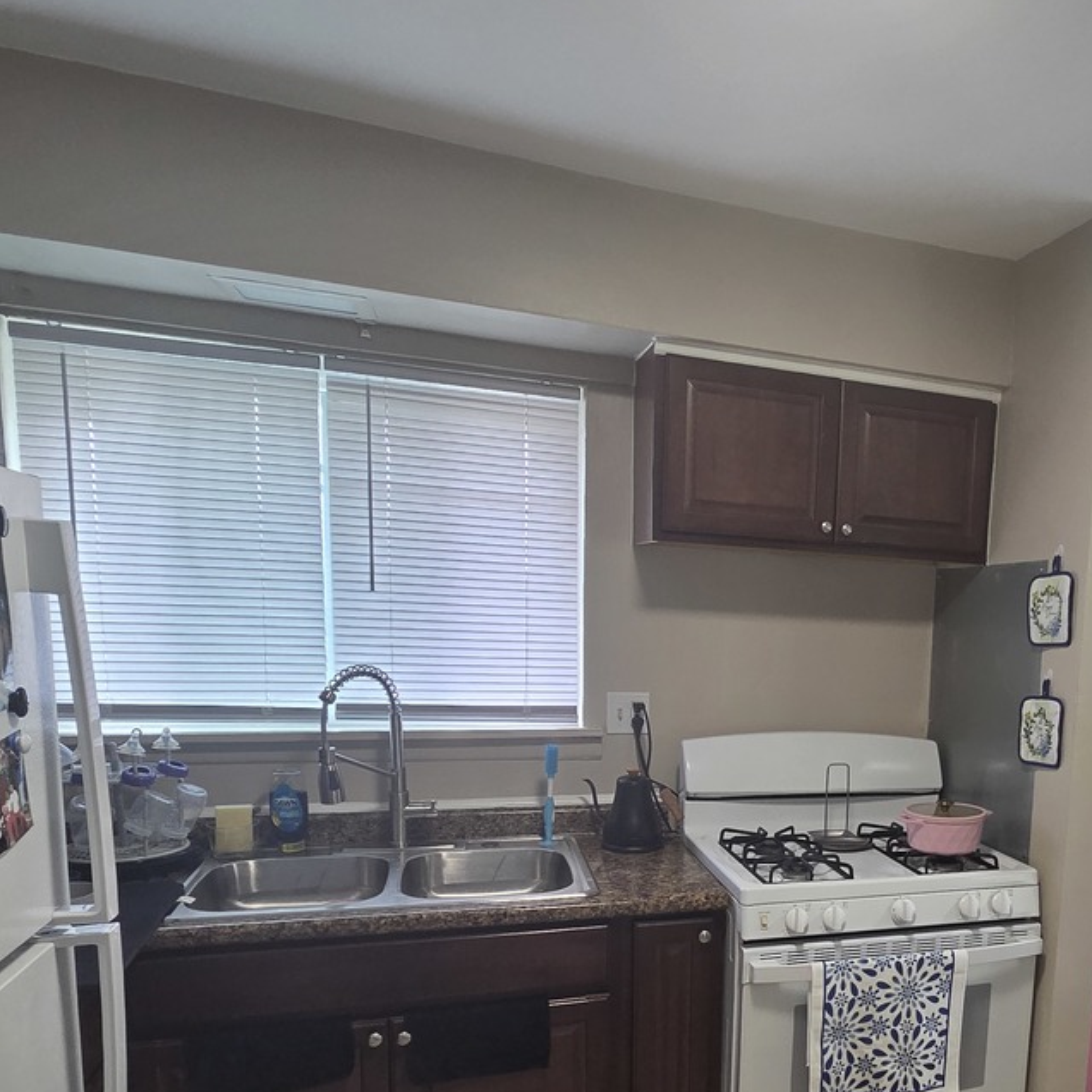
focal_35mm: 26
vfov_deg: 58.9
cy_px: 767
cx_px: 877
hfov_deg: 56.4
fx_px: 928
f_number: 2.2
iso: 160
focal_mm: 2.2
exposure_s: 1/120
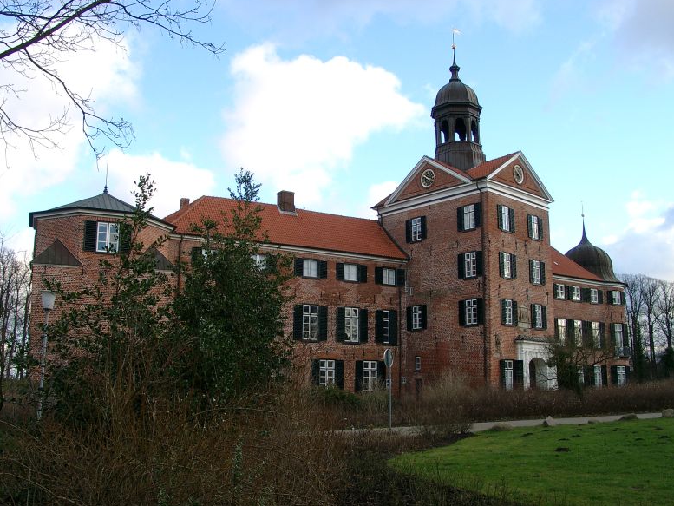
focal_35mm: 35
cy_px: 247
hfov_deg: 52.6
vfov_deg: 40.7
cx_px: 332
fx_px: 682
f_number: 4
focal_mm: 7.13
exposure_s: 1/144
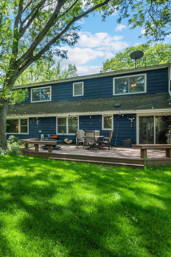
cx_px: 22
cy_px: 128
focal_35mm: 23
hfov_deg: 49.9
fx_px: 164
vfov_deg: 76.1
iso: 100
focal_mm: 15
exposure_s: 1/25
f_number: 11
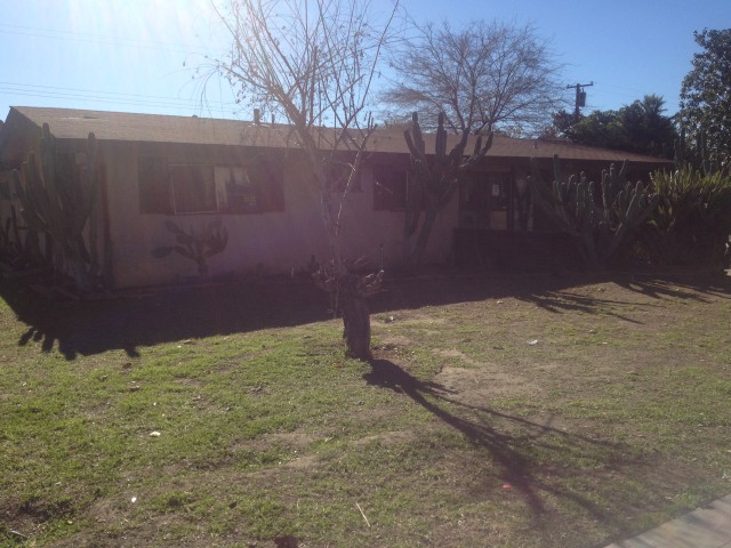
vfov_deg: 40.7
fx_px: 739
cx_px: 366
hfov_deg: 52.6
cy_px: 274
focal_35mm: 35
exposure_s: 1/2208
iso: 50
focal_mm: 4.28
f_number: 2.4
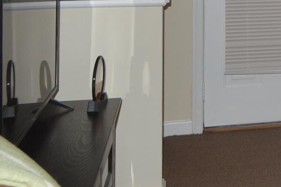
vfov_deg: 13.2
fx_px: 764
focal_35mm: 98
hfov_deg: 17.5
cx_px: 484
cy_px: -93
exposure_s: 1/60
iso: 400
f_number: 8
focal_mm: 18
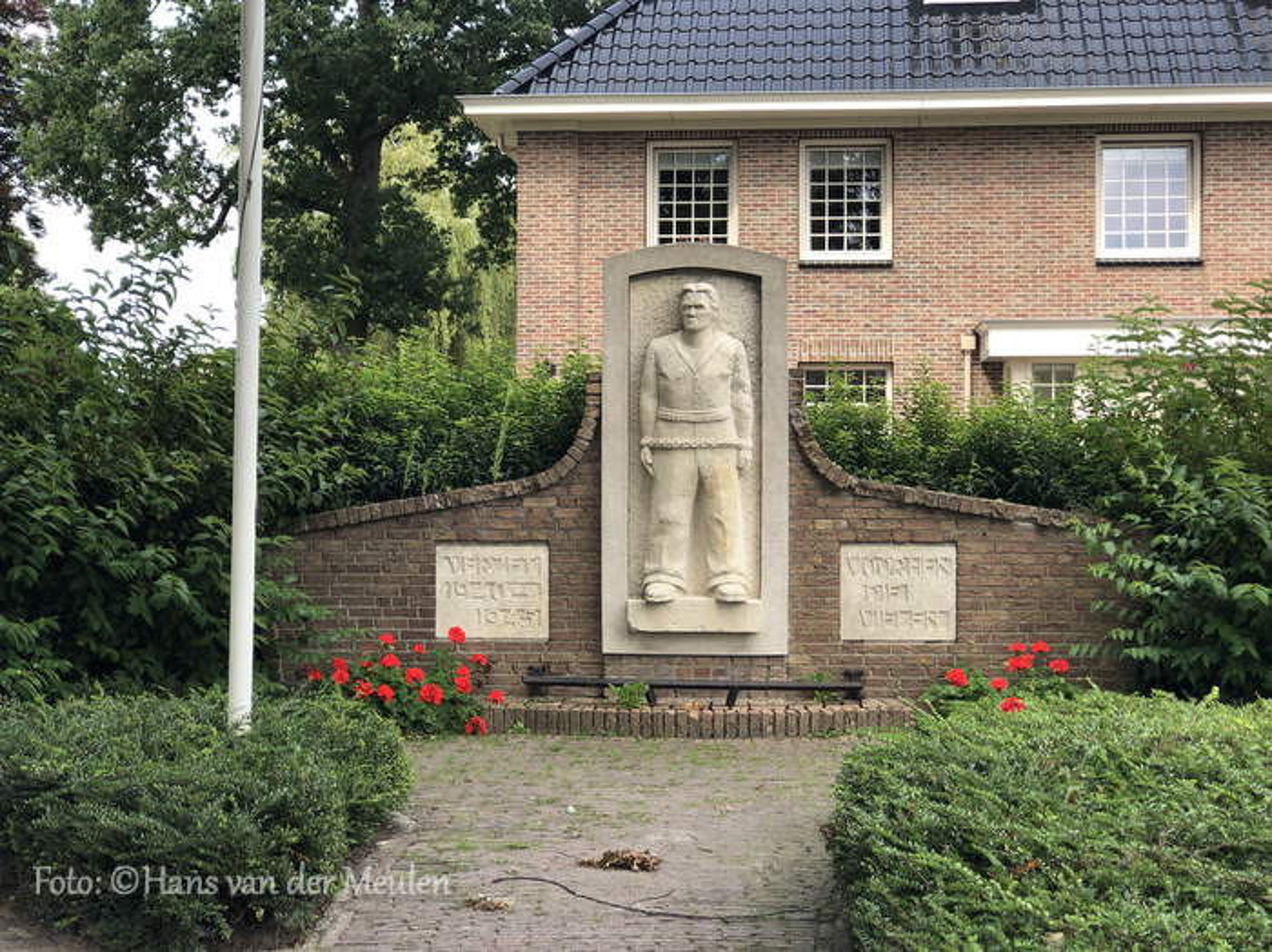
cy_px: 476
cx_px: 636
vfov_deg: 25.6
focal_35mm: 57
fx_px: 2093
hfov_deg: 33.8
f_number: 2.8
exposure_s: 1/121
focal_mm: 6.6
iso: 25
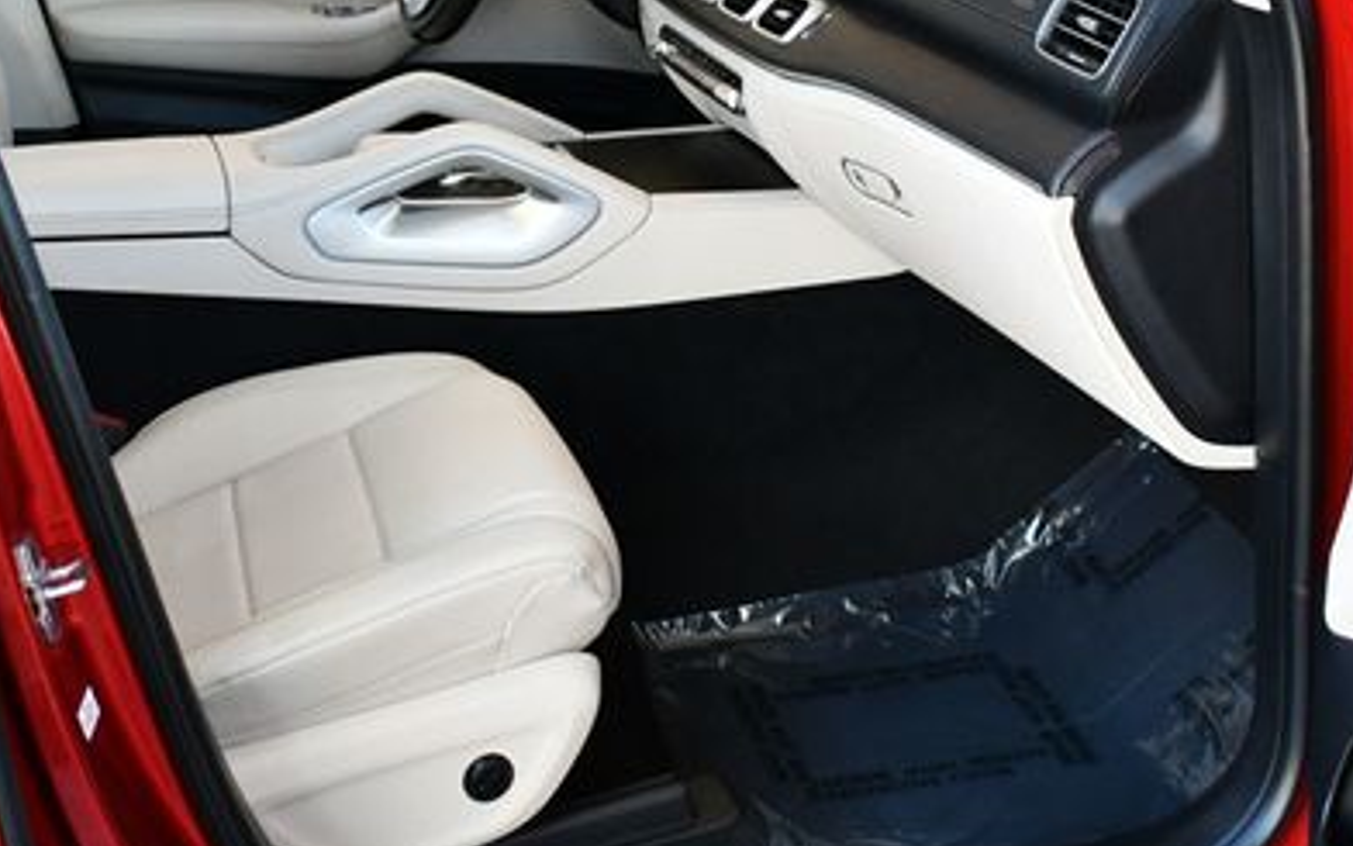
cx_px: 625
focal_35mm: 60
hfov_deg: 34.0
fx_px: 2212
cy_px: 338
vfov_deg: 21.6
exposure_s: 1/250
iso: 720
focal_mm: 18
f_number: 3.5
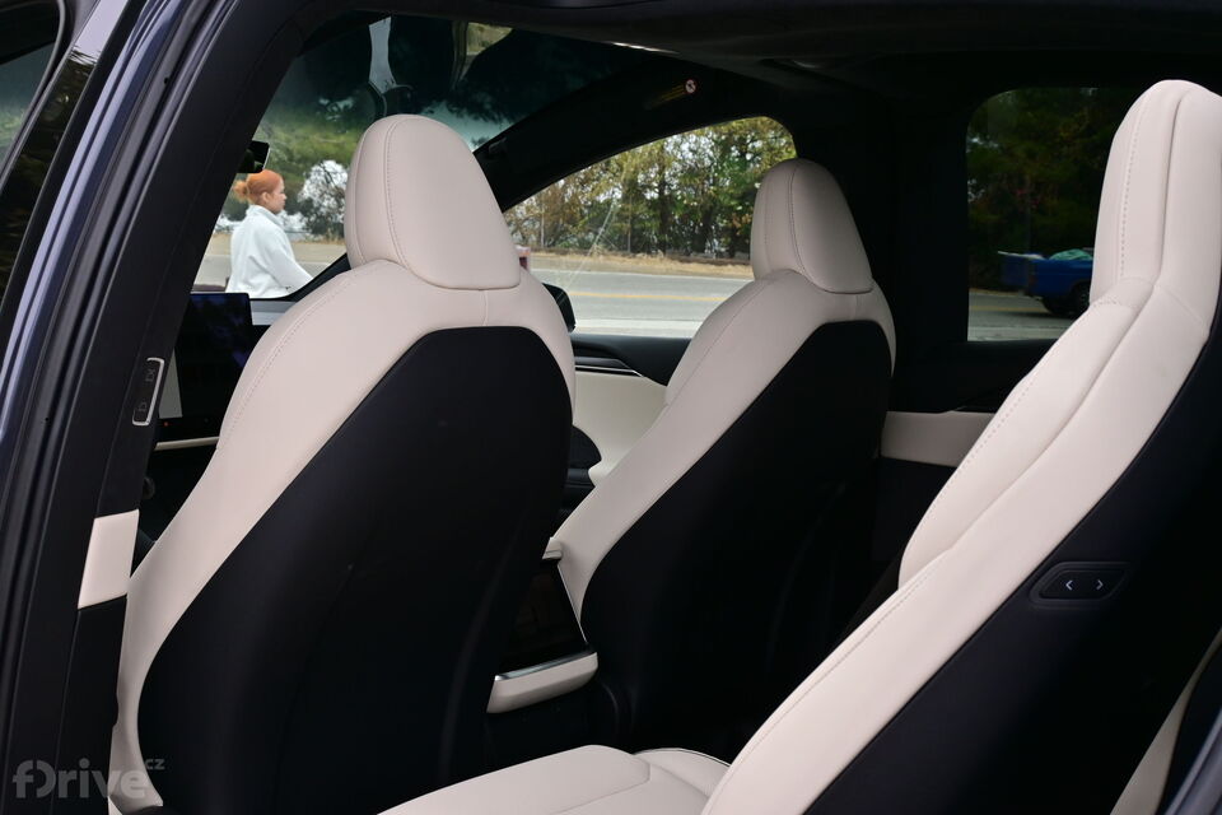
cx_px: 611
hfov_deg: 43.0
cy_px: 408
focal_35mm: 46
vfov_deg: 29.4
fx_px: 1553
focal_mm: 30.5
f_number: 8
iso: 400
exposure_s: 1/250
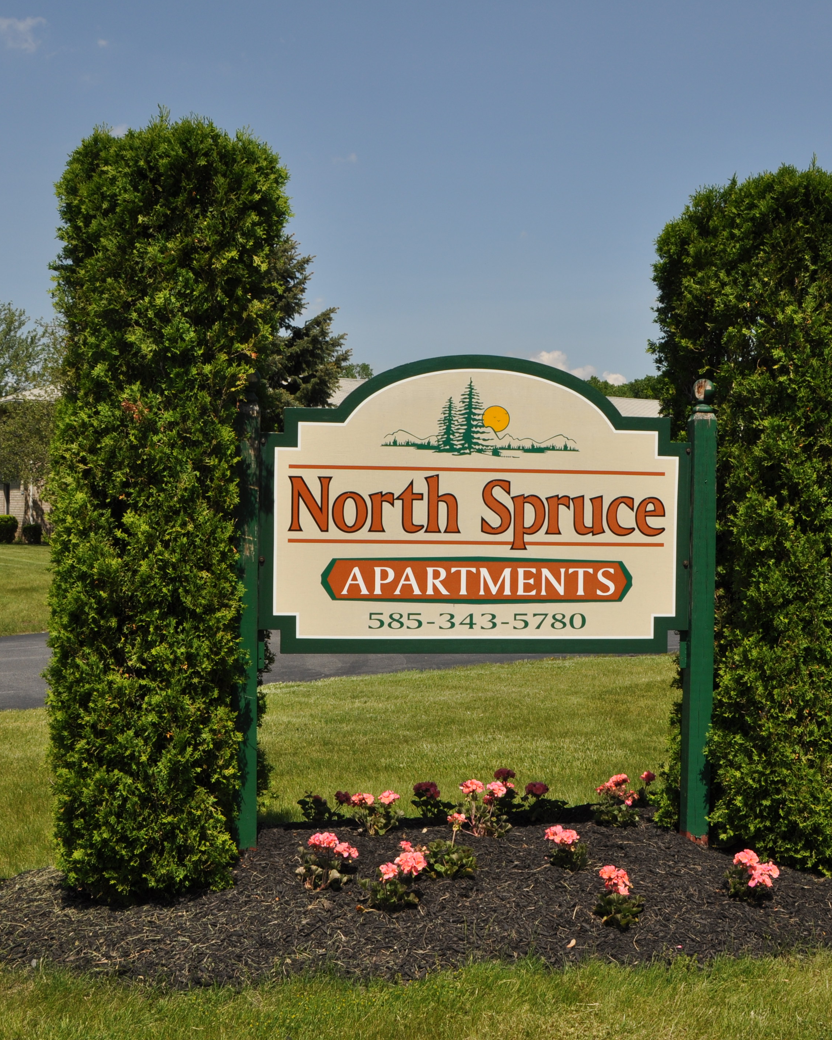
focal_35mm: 45
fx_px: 1376
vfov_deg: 41.4
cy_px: 520
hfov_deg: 33.5
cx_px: 501
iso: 200
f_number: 9
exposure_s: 1/320
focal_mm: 21
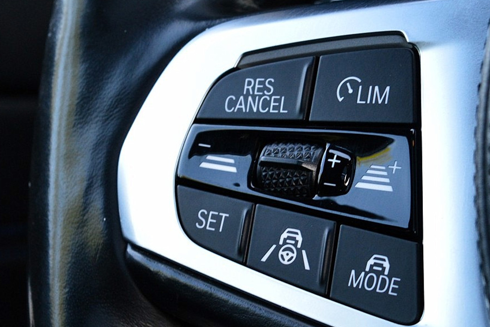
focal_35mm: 151
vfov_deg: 9.1
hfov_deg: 13.6
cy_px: 122
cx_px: 291
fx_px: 2054
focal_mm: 55
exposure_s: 1/60
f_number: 8
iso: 800
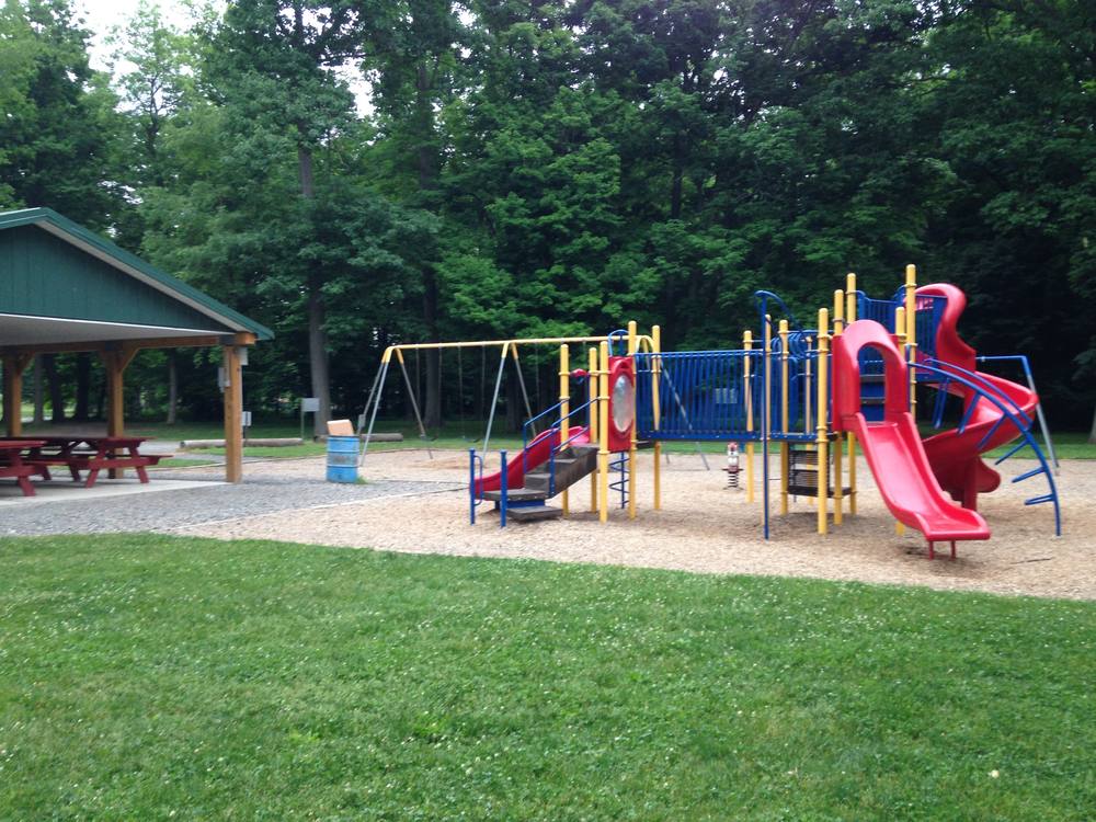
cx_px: 548
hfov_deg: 55.4
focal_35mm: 33
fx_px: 1045
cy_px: 411
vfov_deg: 42.9
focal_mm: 4.12
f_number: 2.4
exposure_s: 1/20
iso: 80
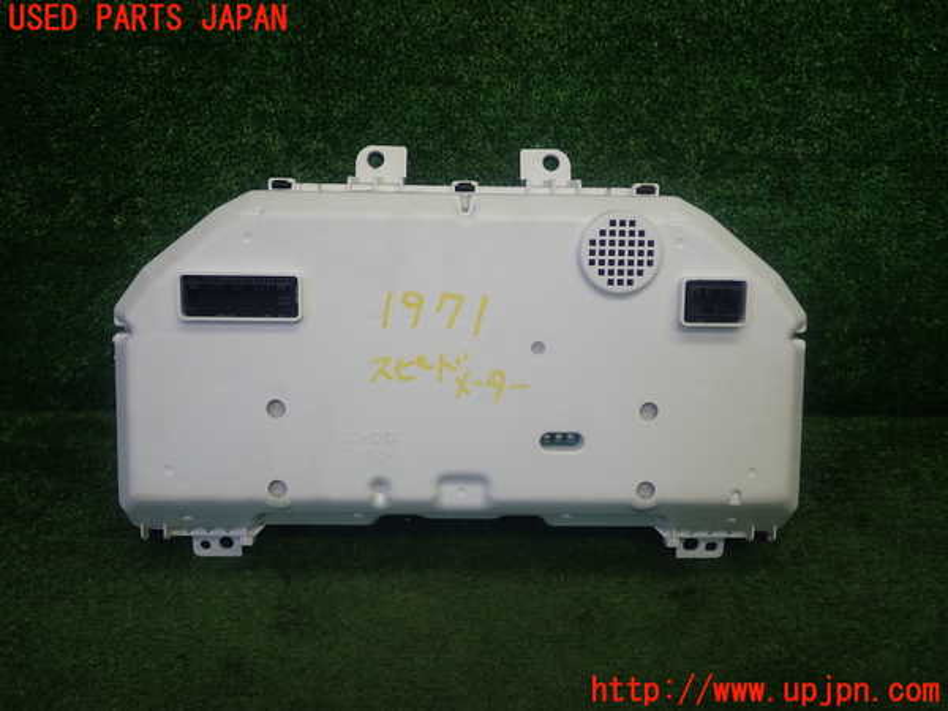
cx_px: 474
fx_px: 876
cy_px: 356
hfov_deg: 56.8
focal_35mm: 32
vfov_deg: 44.2
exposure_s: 1/100
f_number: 2.4
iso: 100
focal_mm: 5.79
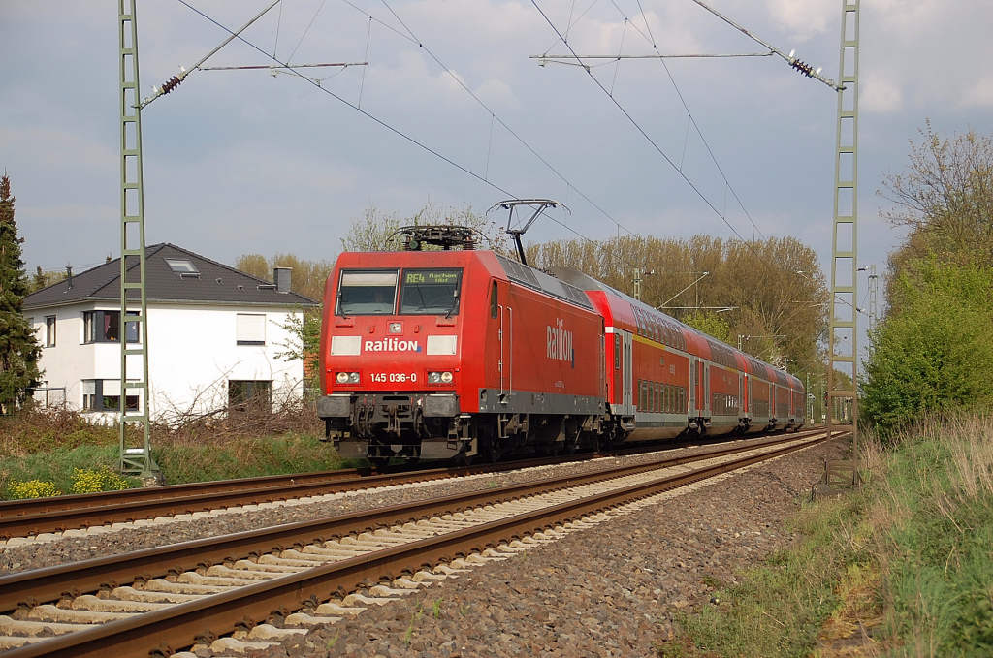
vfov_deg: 17.4
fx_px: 2148
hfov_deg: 26.0
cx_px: 496
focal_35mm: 78
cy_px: 329
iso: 250
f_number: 5
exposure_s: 1/1000
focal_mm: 52
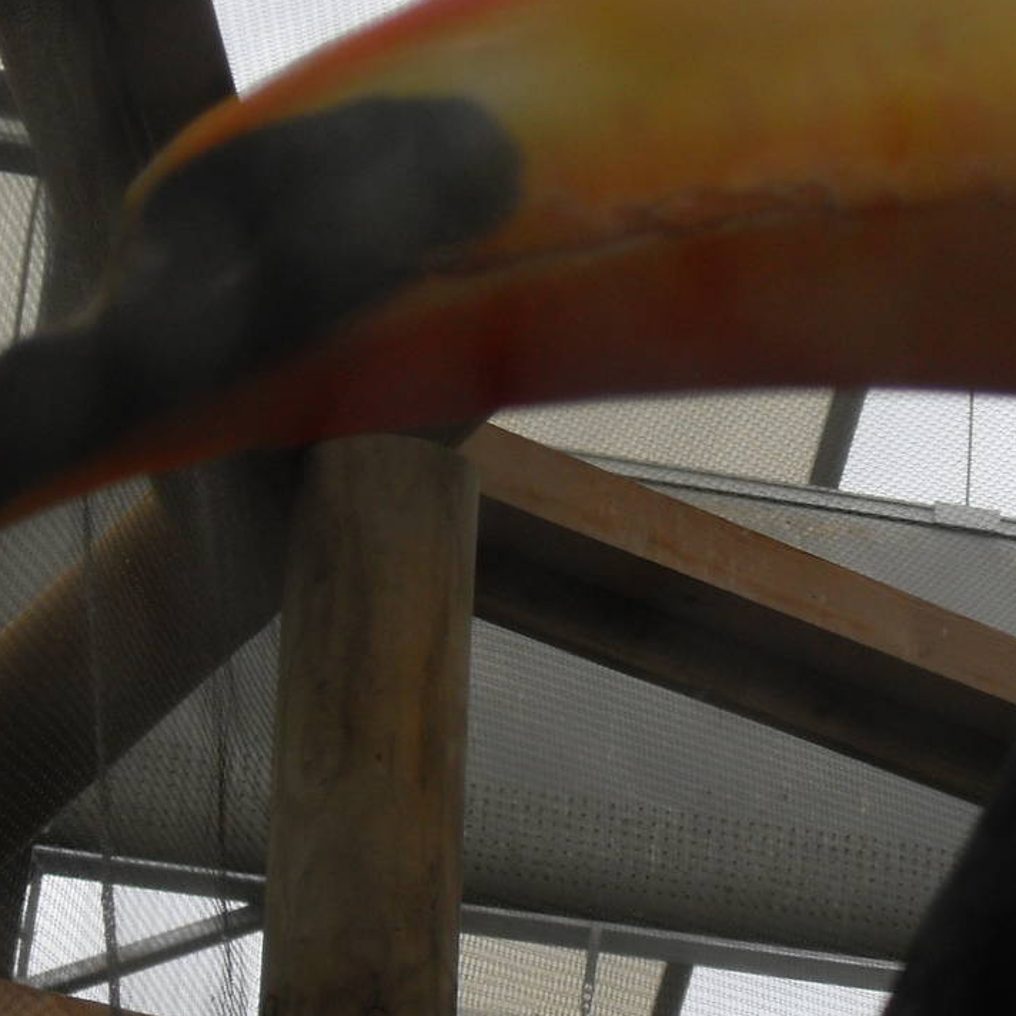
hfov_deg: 11.8
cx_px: 1012
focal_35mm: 147
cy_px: 529
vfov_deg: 11.9
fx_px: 4881
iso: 80
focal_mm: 11.8
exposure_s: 1/125
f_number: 4
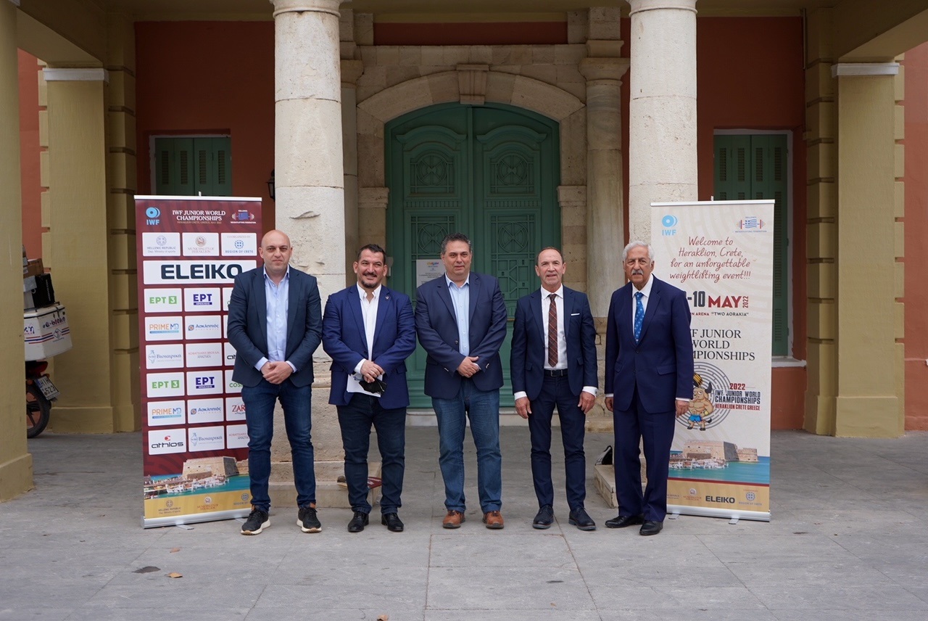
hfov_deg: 47.4
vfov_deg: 32.7
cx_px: 464
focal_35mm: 41
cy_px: 310
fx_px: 1058
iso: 100
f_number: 4.5
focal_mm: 41
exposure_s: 1/200
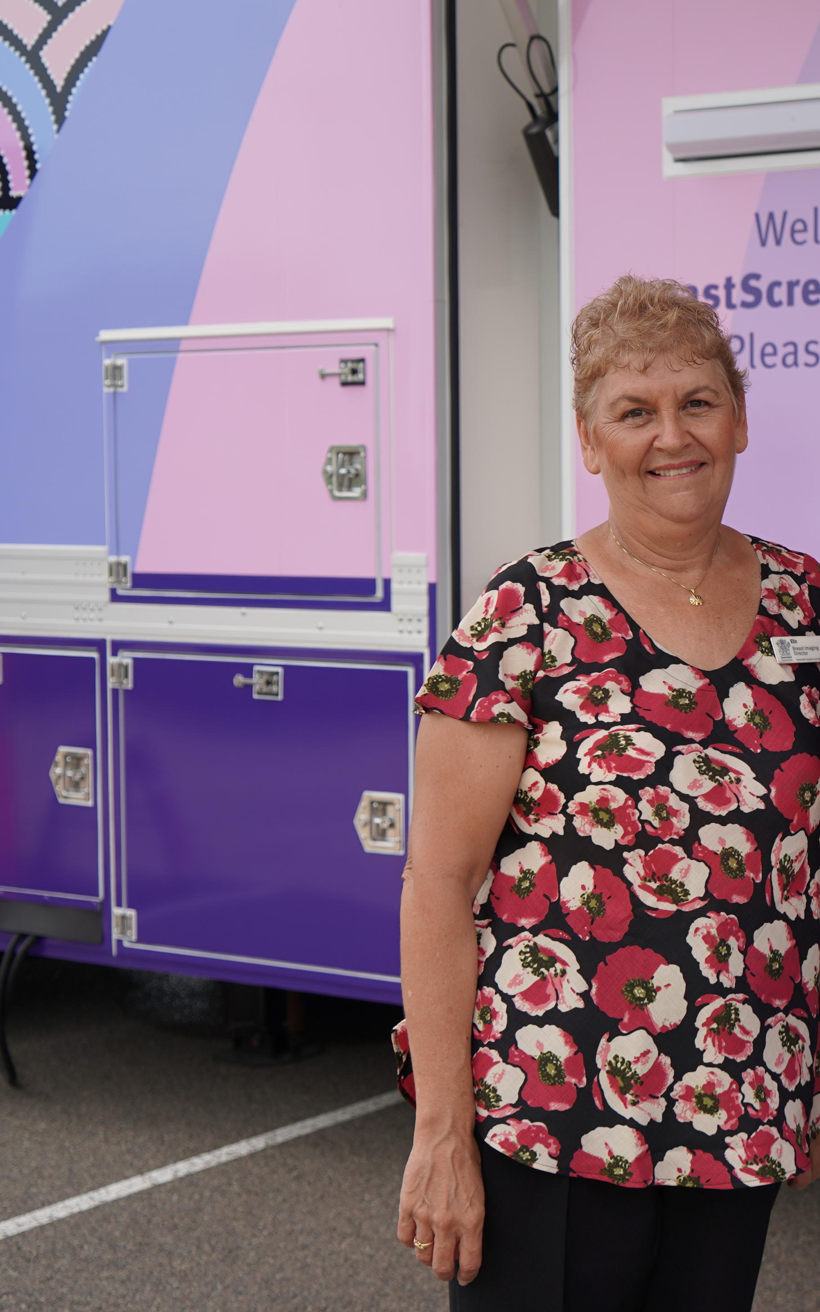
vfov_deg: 36.3
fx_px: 2002
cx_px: 1007
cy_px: 703
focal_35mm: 56
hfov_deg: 21.4
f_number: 4.5
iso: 100
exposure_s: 1/640
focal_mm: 32
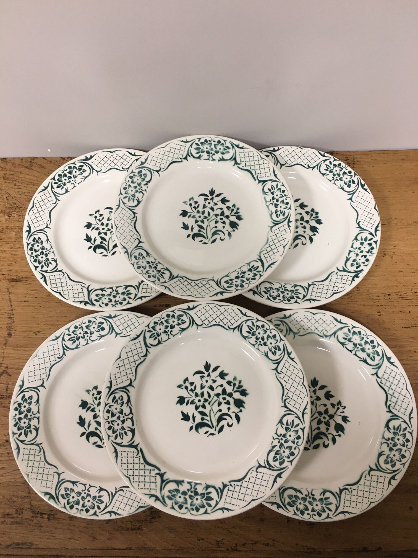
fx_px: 467
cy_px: 279
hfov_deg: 48.2
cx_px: 209
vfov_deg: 61.7
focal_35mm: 29
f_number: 2.2
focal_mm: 4.15
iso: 80
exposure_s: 1/33
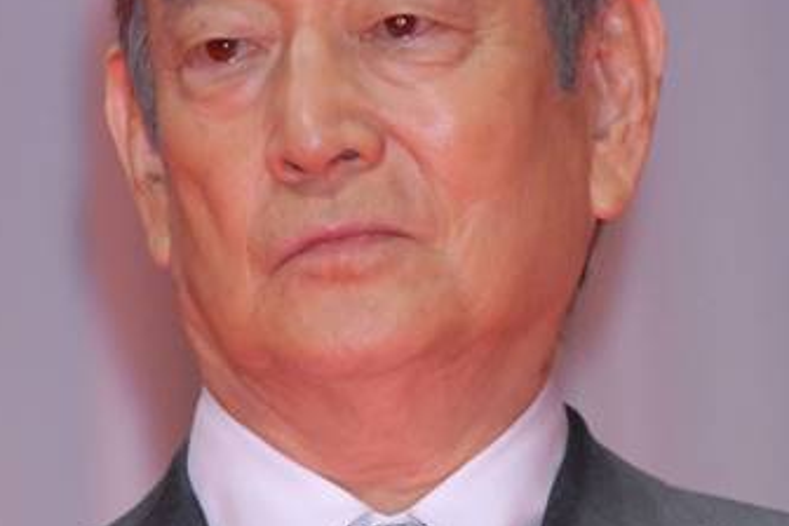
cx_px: 425
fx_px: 11155
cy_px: 218
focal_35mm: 509
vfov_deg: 2.7
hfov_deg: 4.1
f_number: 5.6
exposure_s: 1/250
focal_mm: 190
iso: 1000
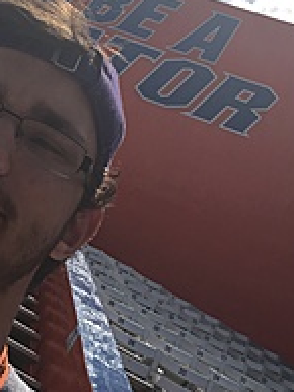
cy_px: 169
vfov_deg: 27.0
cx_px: -12
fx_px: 814
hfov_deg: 19.7
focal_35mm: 72
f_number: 2.2
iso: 25
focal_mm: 4.15
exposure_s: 1/2653
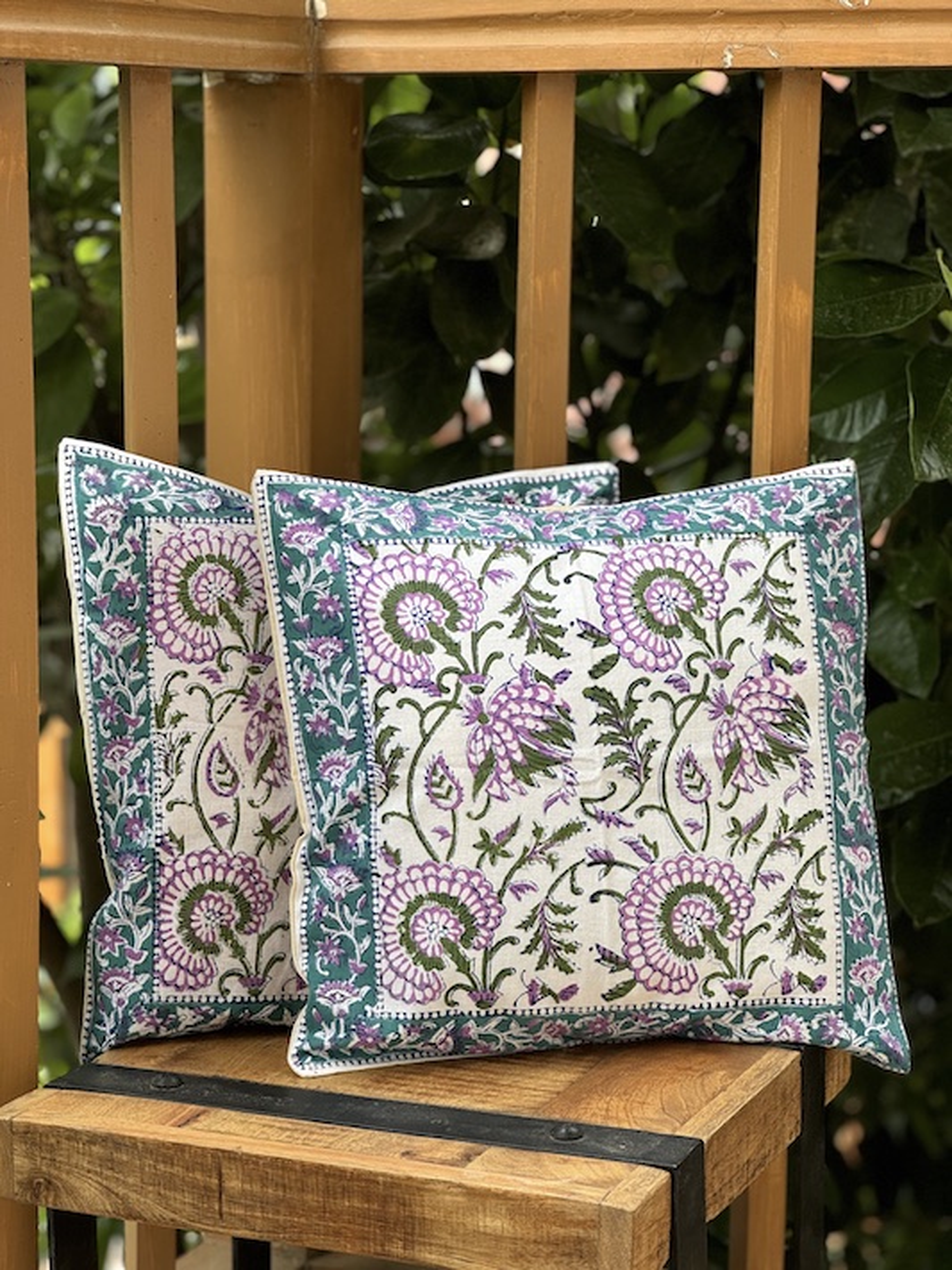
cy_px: 635
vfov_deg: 25.3
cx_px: 476
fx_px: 2824
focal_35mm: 77
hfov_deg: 19.1
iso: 40
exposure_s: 1/99
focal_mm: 9
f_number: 2.8
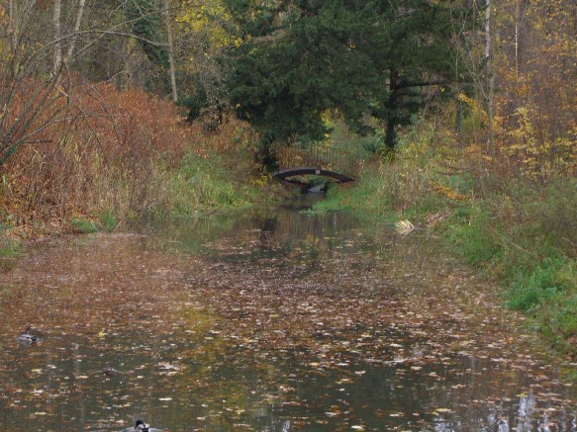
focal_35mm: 114
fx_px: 1900
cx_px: 288
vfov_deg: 13.0
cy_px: 216
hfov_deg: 17.3
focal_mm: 23.7
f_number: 5.1
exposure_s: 1/60
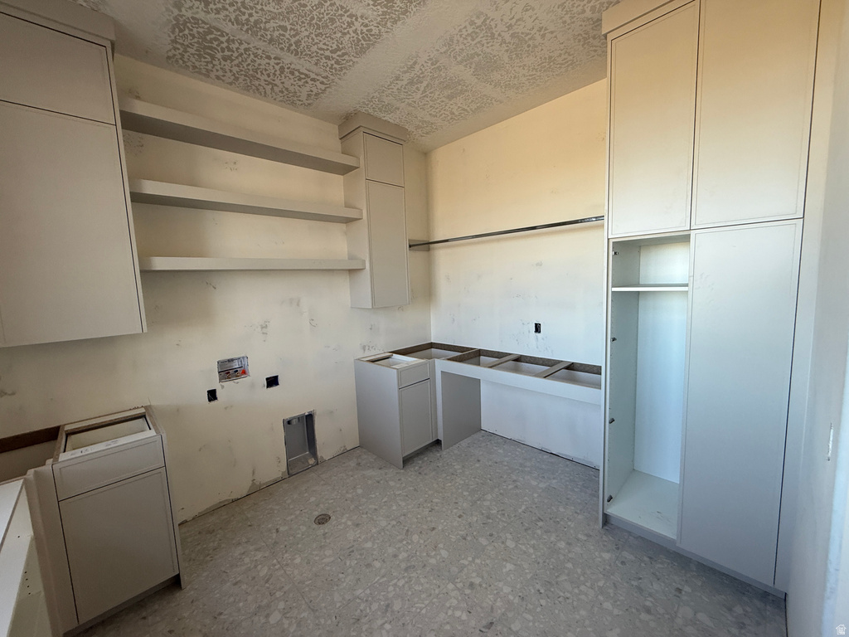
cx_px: 424
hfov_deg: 102.1
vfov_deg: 85.7
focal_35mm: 14
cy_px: 318
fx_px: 343
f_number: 2.2
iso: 125
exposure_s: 1/99
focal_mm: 2.22
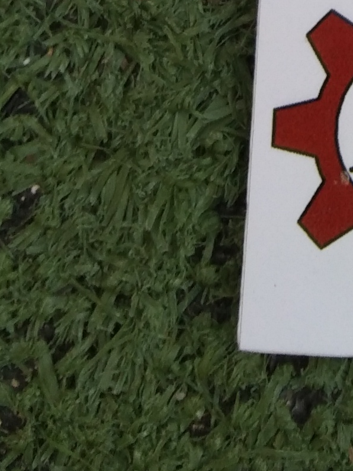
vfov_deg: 11.1
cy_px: -547
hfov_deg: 8.9
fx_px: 2135
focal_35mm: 157
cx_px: 730
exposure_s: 1/119
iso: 50
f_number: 2.2
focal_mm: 3.65
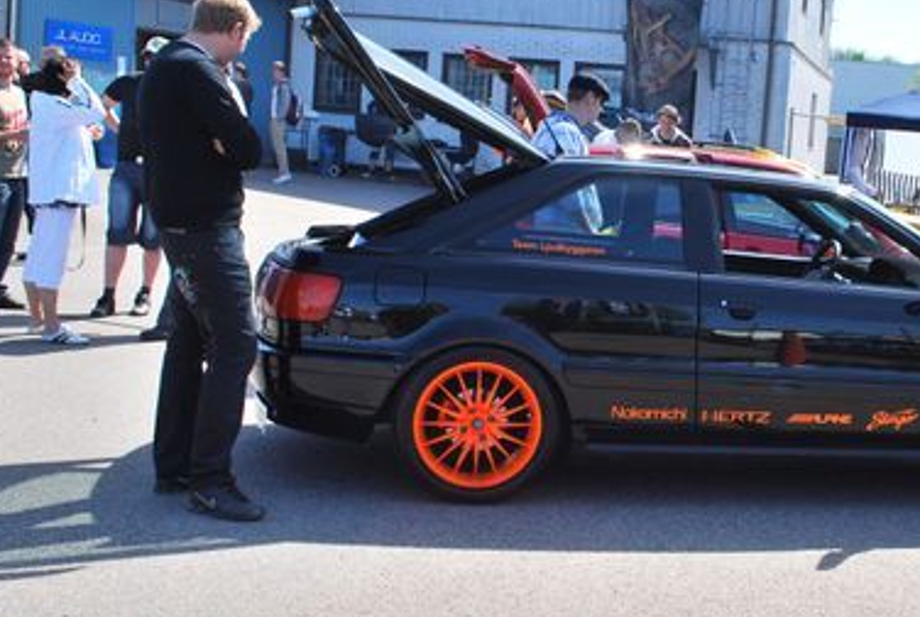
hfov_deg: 37.7
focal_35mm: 51
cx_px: 707
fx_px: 1305
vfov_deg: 26.6
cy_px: 272
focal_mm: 20
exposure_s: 1/250
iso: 100
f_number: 8
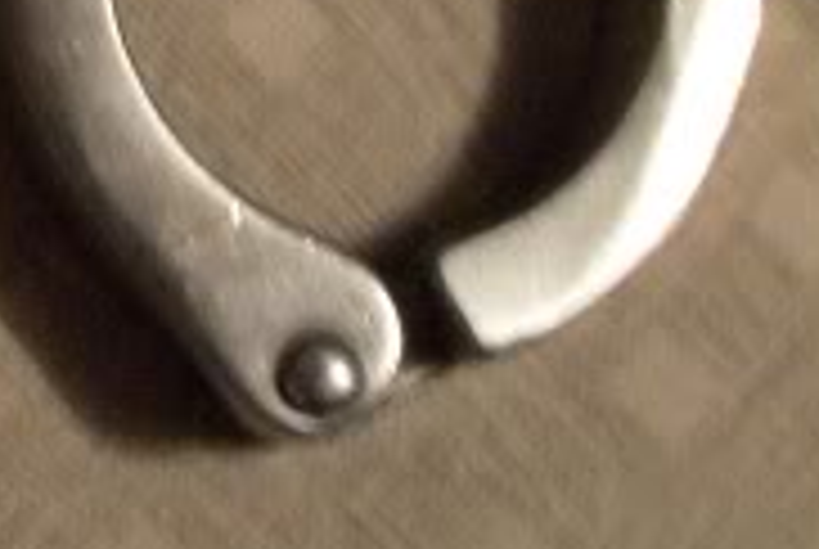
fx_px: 3327
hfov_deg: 13.4
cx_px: -346
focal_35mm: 146
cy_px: -374
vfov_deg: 9.1
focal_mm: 5.7
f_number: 2.9
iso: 250
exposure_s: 1/8
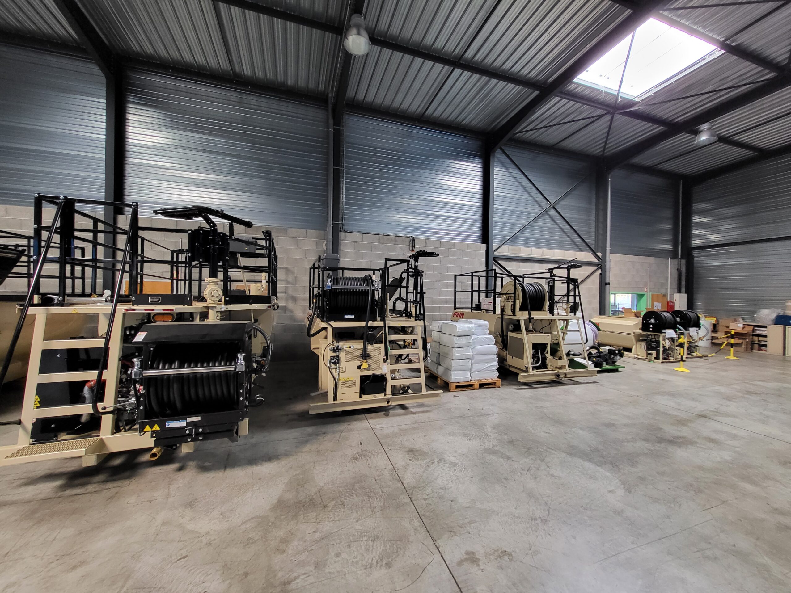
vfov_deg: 89.9
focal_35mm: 13
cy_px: 296
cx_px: 396
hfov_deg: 106.2
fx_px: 297
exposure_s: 1/33
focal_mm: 1.74
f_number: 2.2
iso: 400
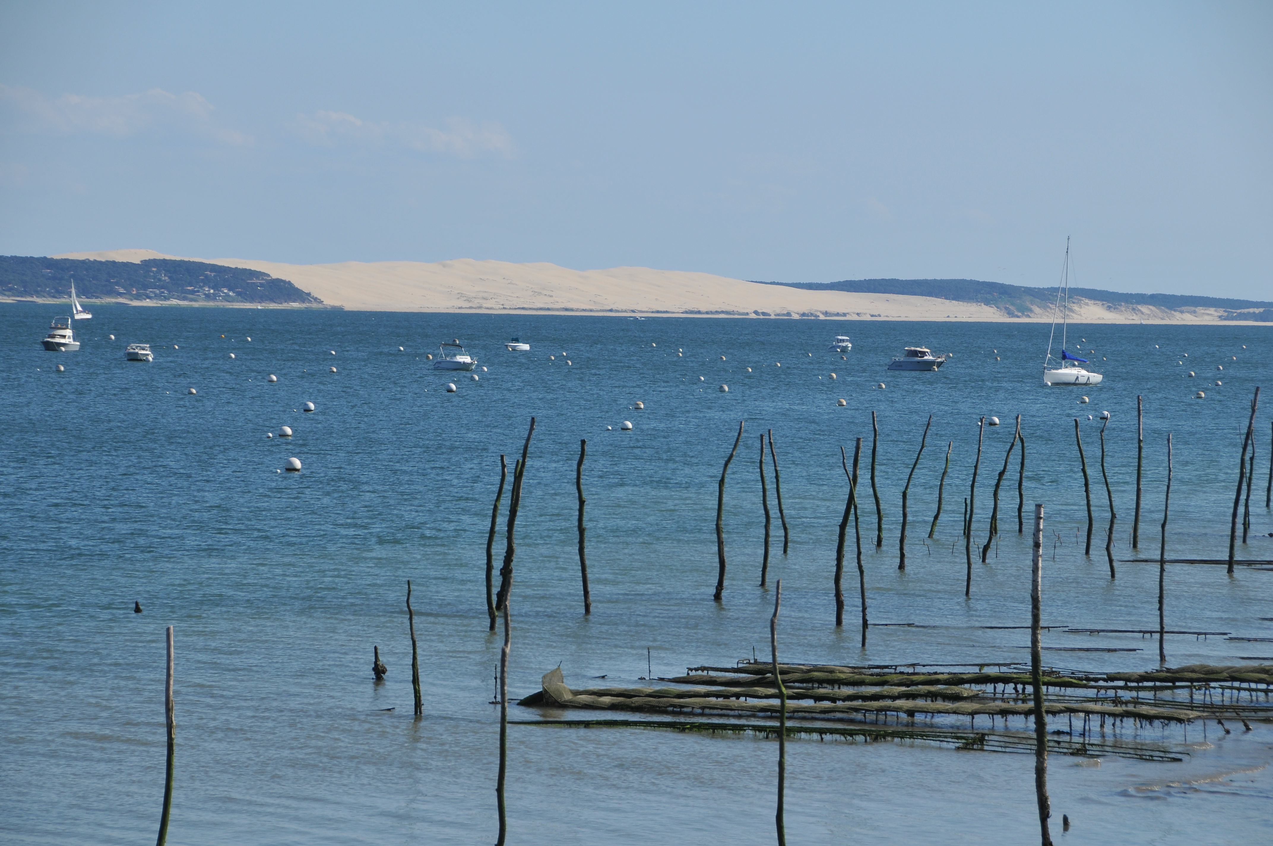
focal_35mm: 158
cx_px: 636
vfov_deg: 8.7
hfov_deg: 13.1
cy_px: 423
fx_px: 5563
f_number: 8
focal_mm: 105
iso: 200
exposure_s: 1/800
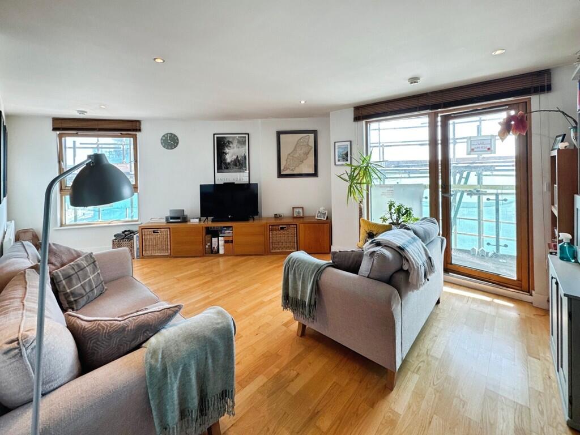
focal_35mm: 14
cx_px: 290
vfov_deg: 85.7
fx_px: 235
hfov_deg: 102.1
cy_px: 218
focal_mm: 2.22
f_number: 2.2
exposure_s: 1/100
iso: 125
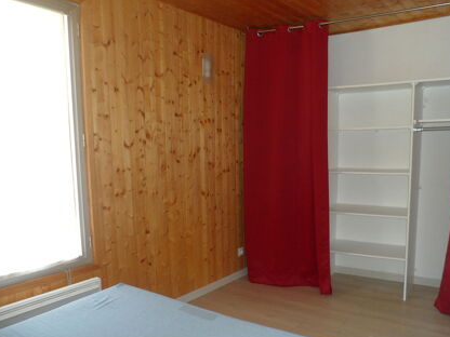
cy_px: 193
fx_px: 390
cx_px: 250
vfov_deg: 46.7
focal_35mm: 30
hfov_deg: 59.8
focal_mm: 4.9
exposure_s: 1/30
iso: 120
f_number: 3.3
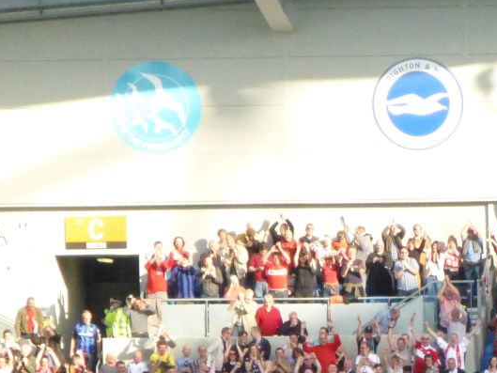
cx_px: 486
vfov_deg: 2.8
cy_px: 375
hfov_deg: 3.8
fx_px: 7525
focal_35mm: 524
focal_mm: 41.3
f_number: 5.6
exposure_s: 1/1600
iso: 1600
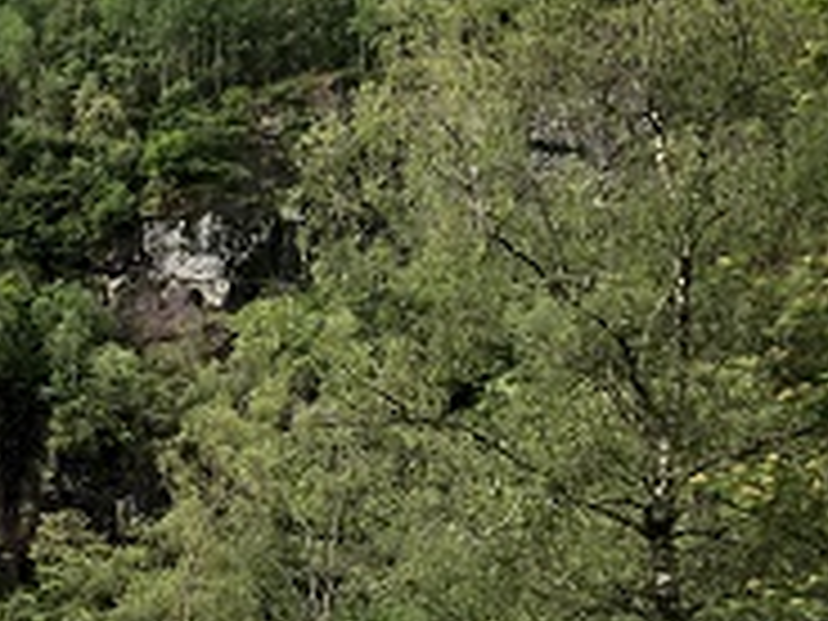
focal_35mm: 61
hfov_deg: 28.9
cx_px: -63
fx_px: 1459
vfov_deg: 24.0
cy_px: 382
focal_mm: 3.99
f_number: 1.8
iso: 64
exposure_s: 1/120
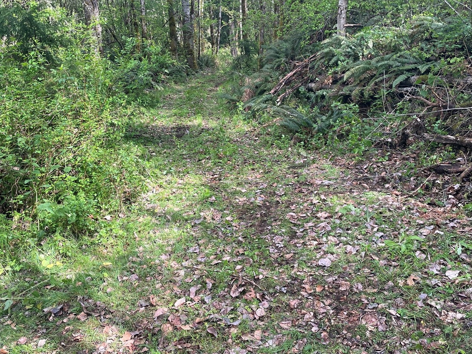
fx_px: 491
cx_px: 217
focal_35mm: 36
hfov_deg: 51.3
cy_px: 140
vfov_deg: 39.5
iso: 32
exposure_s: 1/210
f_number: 1.6
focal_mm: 4.2
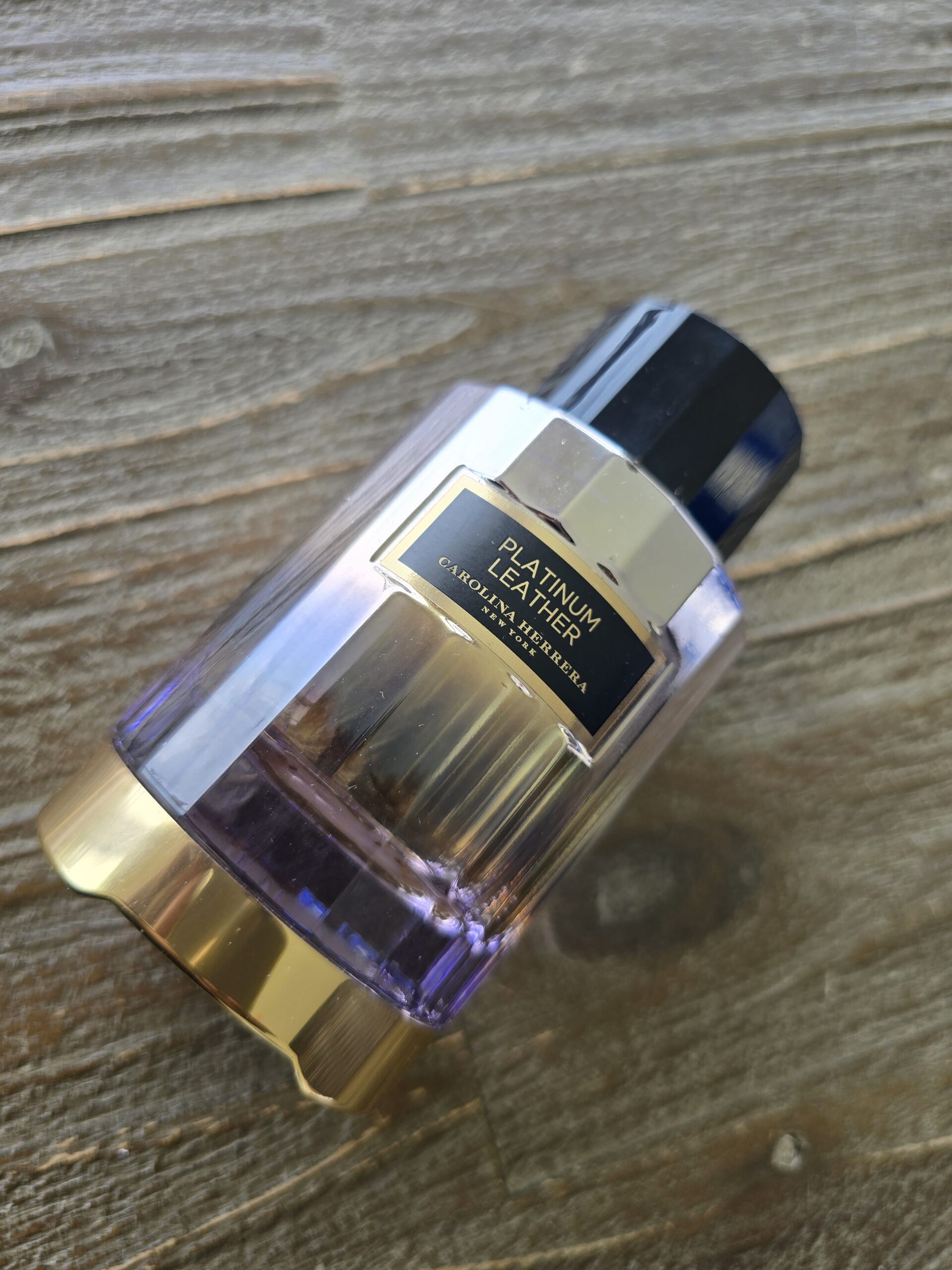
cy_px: 635
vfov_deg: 73.9
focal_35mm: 23
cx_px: 476
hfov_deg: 58.9
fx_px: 843
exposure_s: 1/182
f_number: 1.7
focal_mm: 6.3
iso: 32
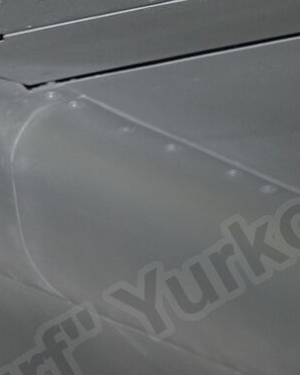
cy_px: 267
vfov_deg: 7.4
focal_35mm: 262
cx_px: 19
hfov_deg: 5.9
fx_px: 2904
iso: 560
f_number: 4.5
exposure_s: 1/30
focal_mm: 55
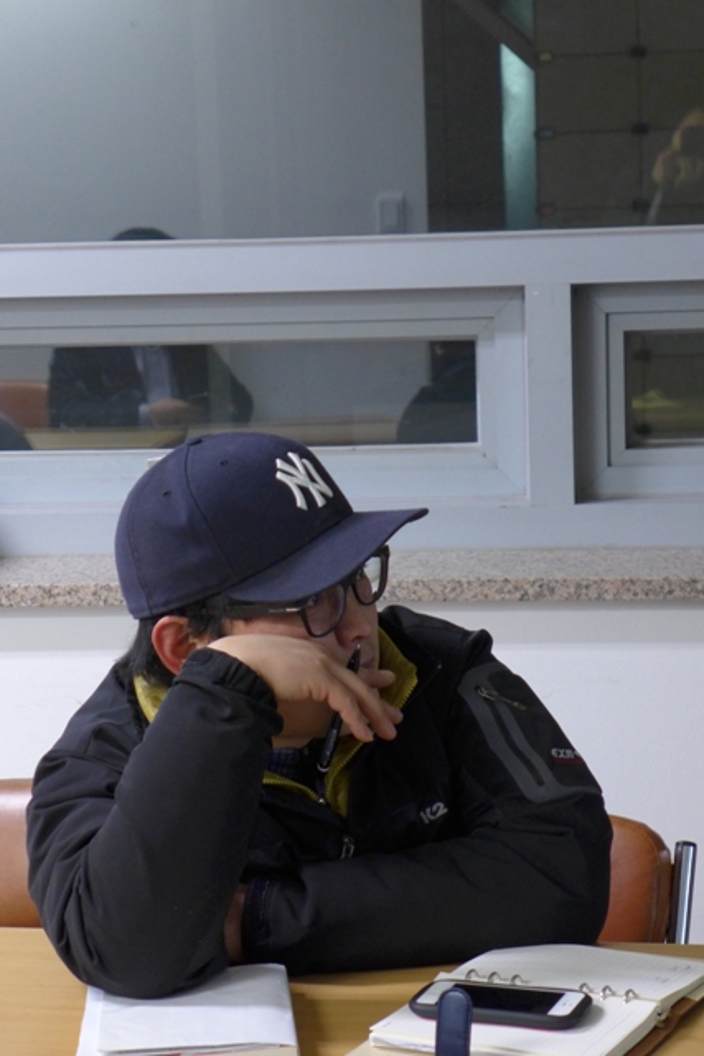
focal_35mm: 90
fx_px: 2638
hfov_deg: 15.2
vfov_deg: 22.6
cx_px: 352
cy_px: 528
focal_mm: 17.7
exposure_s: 1/30
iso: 400
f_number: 2.3
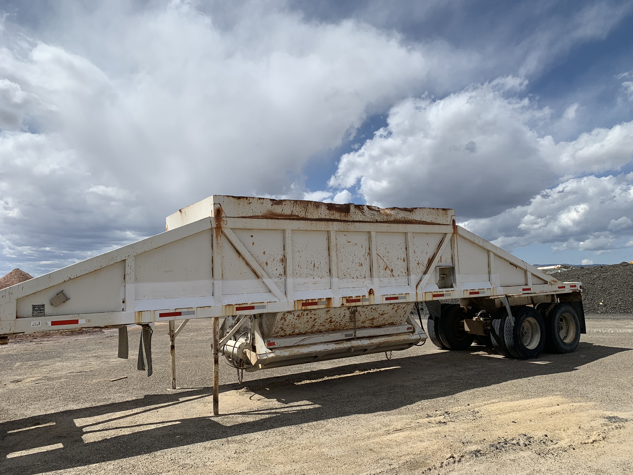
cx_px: 316
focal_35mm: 26
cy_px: 238
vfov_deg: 53.1
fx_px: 475
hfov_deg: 67.3
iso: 25
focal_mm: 4.25
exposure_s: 1/4902
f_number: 1.8
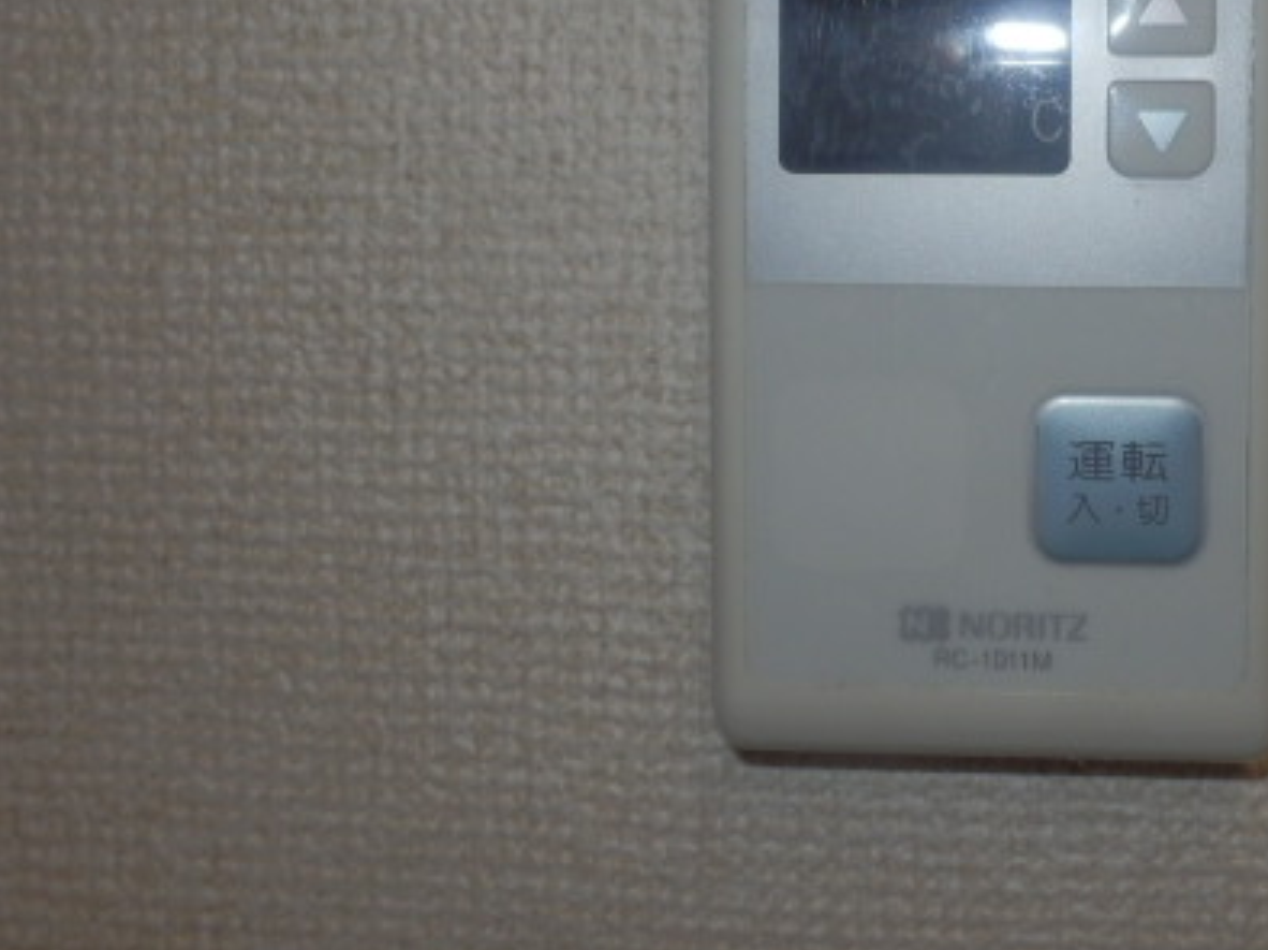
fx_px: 1428
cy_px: 271
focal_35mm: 39
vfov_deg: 36.2
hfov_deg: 45.9
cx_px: 975
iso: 160
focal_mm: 4.2
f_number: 7.9
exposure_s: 1/30
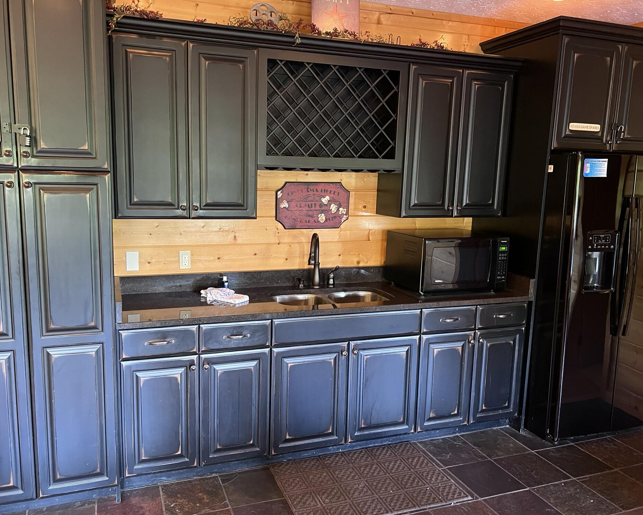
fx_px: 533
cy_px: 256
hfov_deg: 62.1
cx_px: 297
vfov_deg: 51.5
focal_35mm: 28
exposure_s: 1/40
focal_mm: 5.7
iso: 500
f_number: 1.5
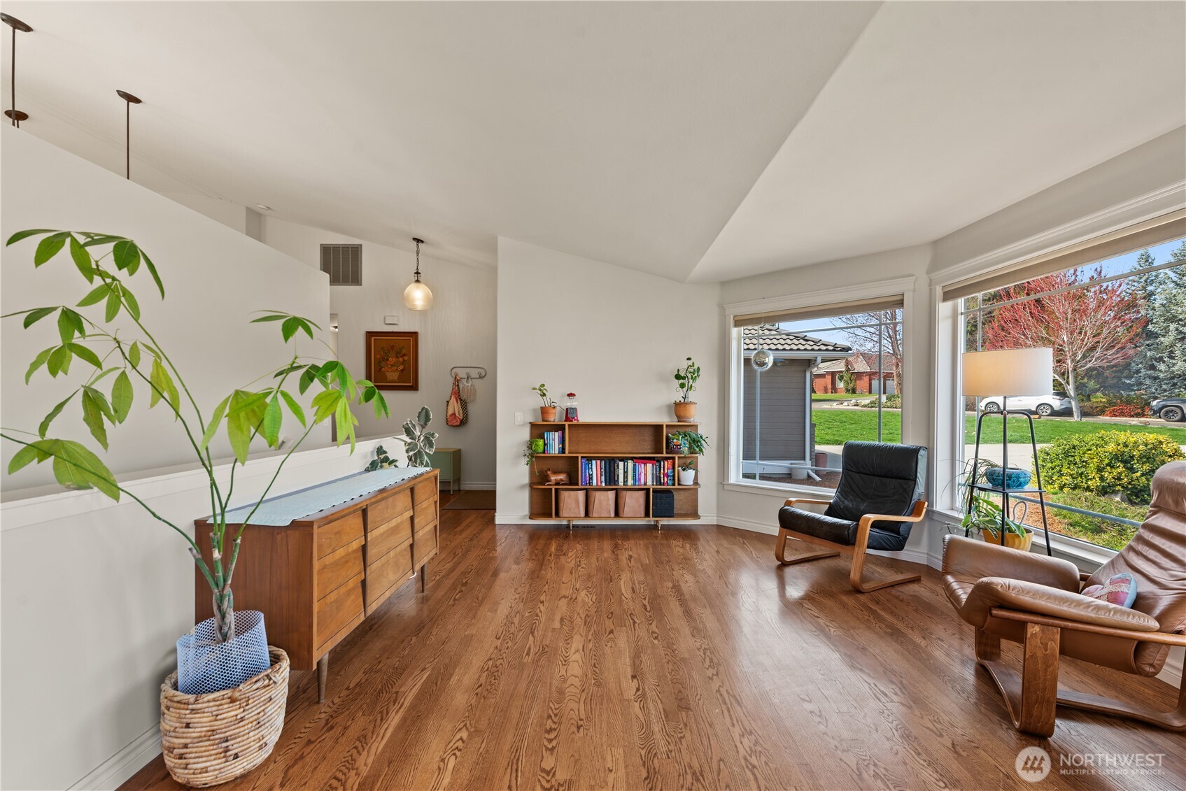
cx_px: 593
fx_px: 494
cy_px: 396
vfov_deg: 77.4
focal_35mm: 15
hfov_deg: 100.4
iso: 200
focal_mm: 15
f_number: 8
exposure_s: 1/3
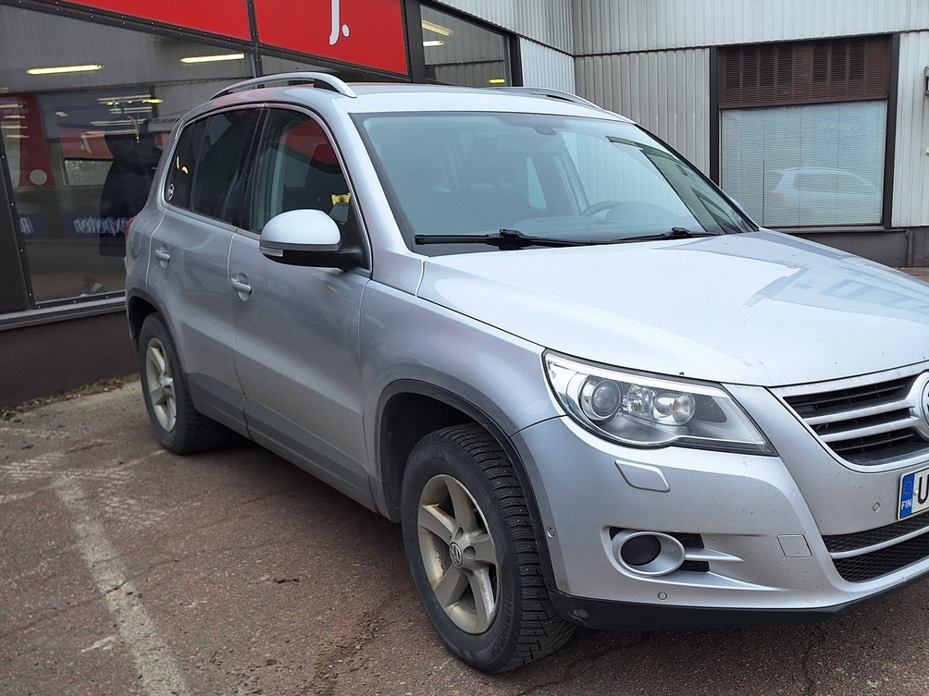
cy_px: 427
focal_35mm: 33
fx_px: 886
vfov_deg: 42.7
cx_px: 633
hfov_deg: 54.0
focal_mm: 5.54
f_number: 1.8
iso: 40
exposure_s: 1/544
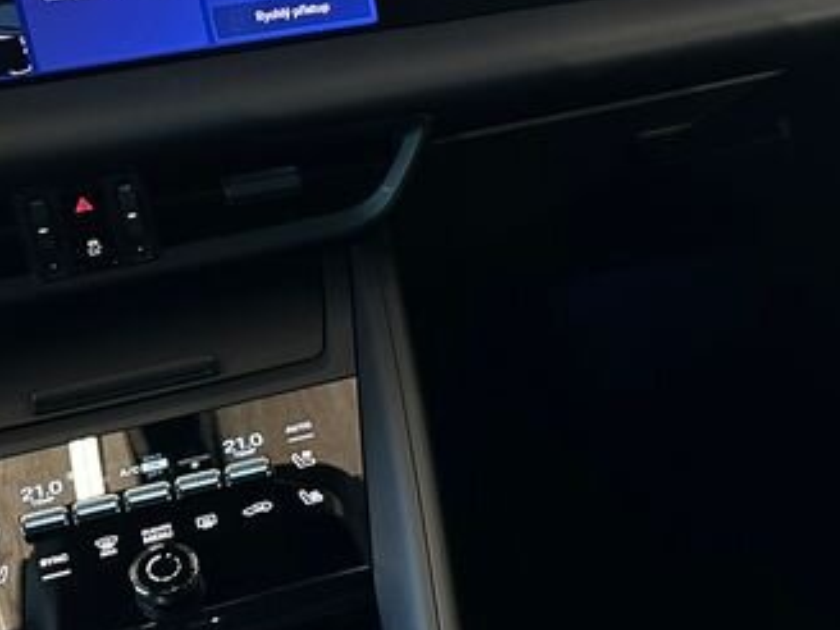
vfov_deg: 19.6
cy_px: 287
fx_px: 1820
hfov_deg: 23.9
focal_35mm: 75
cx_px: 978
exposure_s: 1/50
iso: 200
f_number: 1.78
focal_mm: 6.86
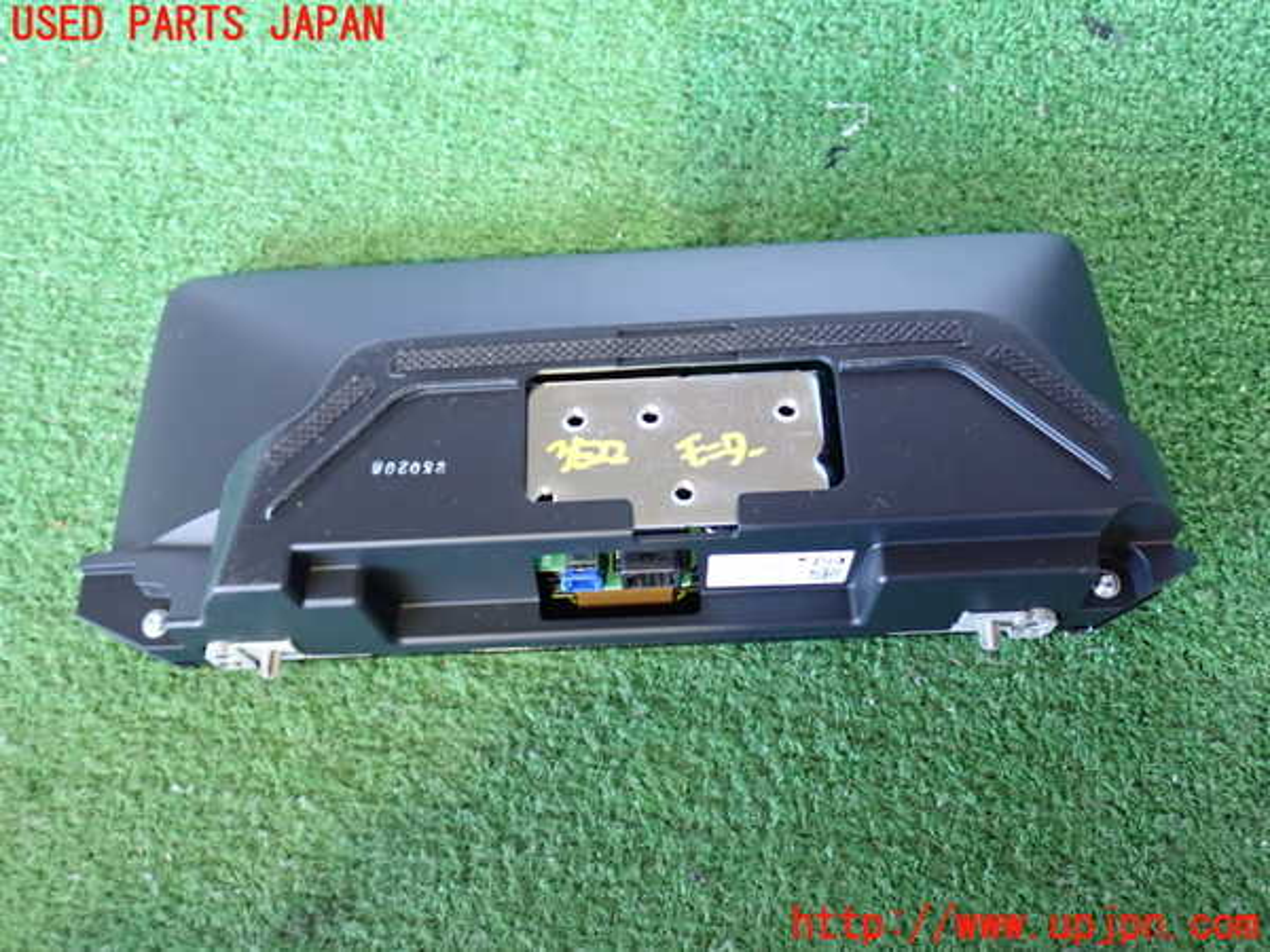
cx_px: 635
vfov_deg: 44.2
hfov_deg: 56.8
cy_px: 476
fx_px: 1174
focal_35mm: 32
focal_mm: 5.79
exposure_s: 1/30
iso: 640
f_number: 2.4
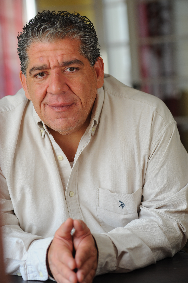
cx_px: 94
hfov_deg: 13.0
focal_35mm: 105
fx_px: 824
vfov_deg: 19.5
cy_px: 142
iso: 400
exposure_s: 1/320
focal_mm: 105
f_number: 3.5
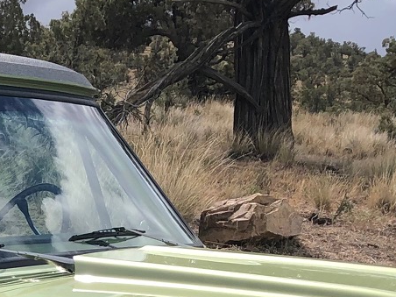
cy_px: 510
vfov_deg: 11.2
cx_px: -40
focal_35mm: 125
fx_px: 1430
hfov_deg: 15.4
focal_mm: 3.99
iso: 20
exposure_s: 1/1600
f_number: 1.8
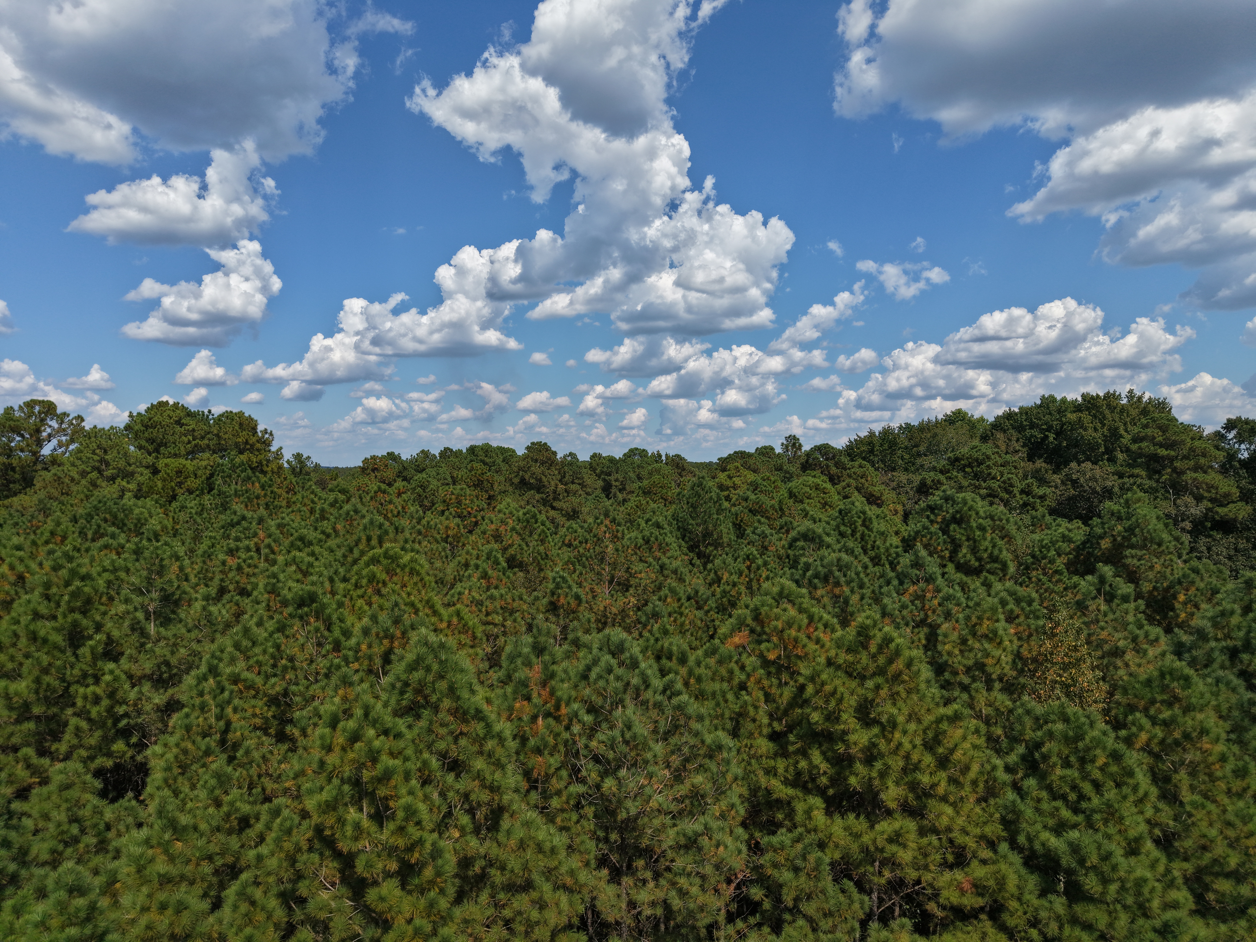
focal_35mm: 24
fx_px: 871
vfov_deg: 56.8
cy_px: 471
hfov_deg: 71.6
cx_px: 628
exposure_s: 1/6400
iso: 180
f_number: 1.8
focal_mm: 8.67
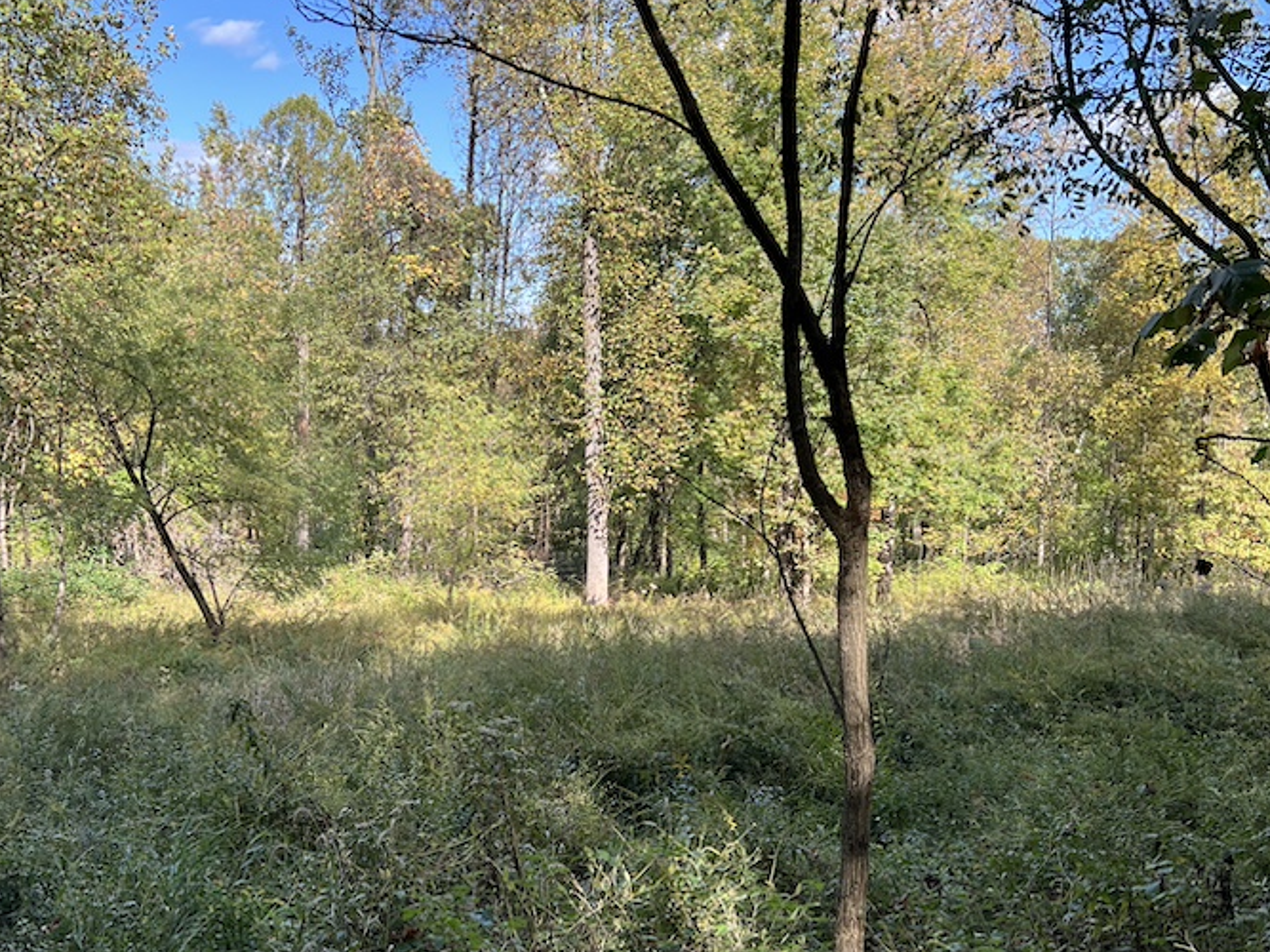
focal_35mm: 39
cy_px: 550
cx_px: 581
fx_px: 1431
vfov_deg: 36.7
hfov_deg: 47.8
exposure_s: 1/797
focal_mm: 5.7
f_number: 1.5
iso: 50
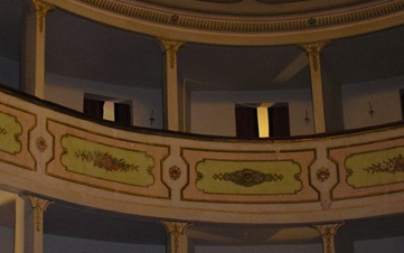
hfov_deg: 26.8
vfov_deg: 16.9
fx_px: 837
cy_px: 242
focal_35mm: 76
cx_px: 107
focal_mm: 7.8
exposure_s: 1/45
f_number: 2.8
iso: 200
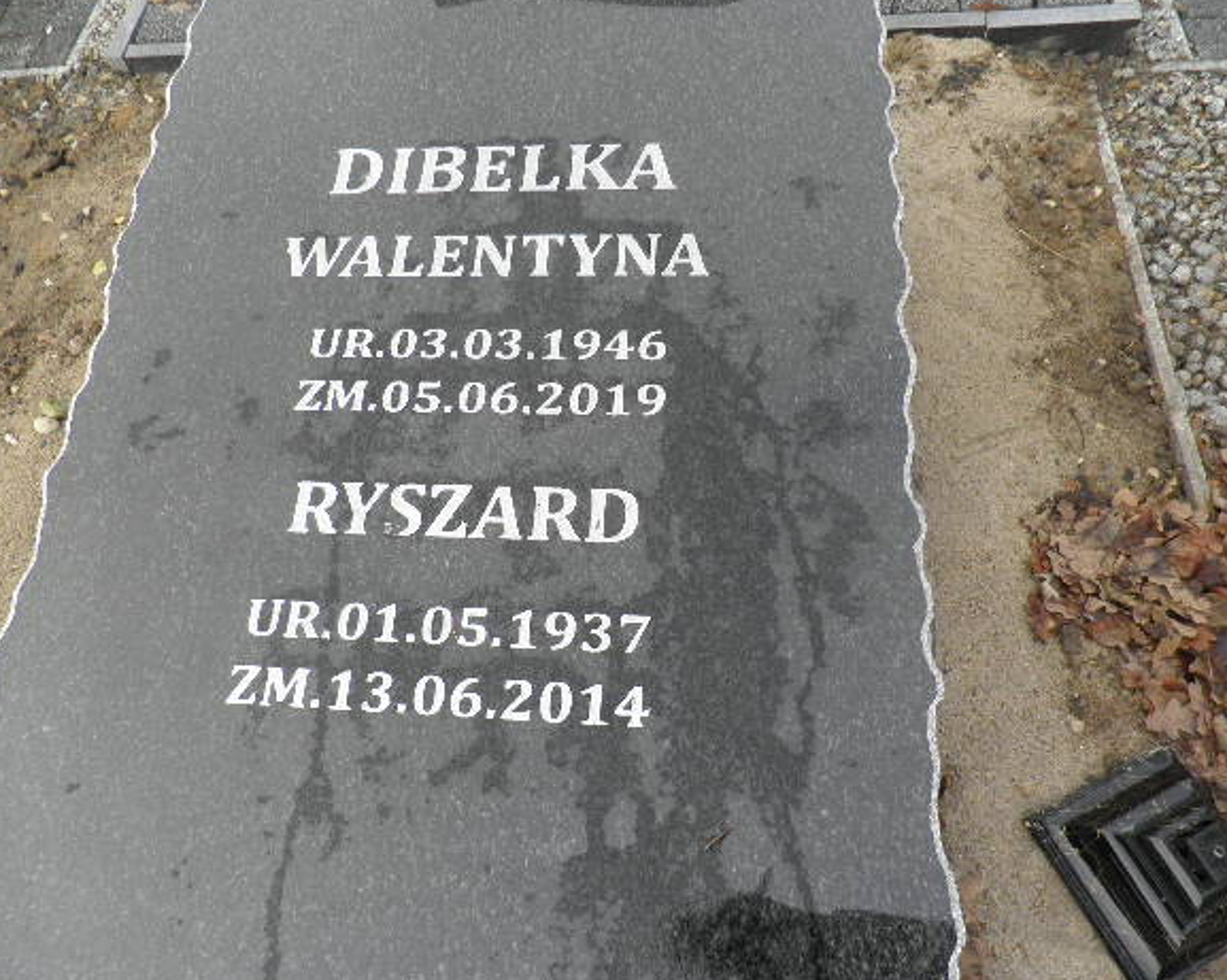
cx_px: 587
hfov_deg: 66.0
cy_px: 497
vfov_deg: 54.9
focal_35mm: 26
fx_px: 944
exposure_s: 1/125
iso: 64
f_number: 3.3
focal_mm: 4.3
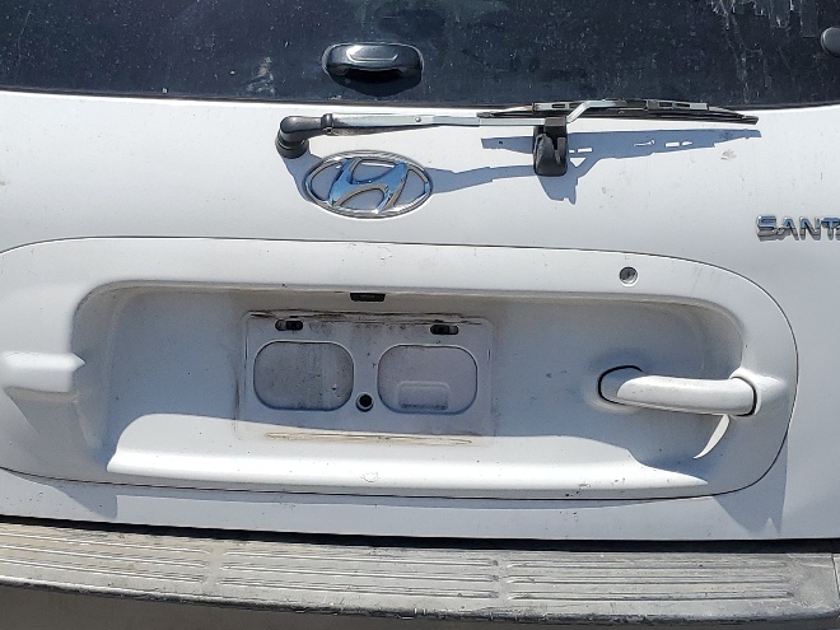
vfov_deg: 23.3
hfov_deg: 30.7
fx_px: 1529
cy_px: 305
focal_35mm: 63
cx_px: 378
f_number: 1.5
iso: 50
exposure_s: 1/10000
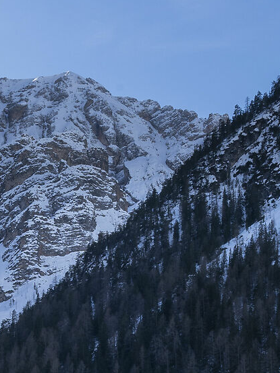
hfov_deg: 14.8
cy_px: 304
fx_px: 1079
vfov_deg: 19.4
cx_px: 134
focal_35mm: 100
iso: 100
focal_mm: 24
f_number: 18
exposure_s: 1/80
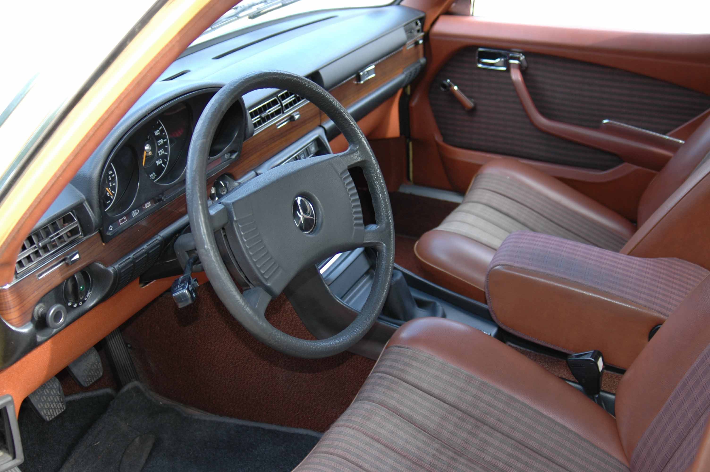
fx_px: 828
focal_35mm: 42
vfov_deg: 31.8
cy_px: 236
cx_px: 355
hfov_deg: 46.4
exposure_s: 1/80
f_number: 3.3
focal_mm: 28
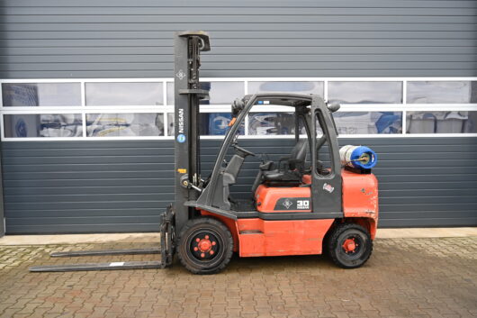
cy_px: 159
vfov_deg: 47.9
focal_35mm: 27
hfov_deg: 67.4
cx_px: 238
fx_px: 358
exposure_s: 1/250
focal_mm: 27
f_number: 4
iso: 320
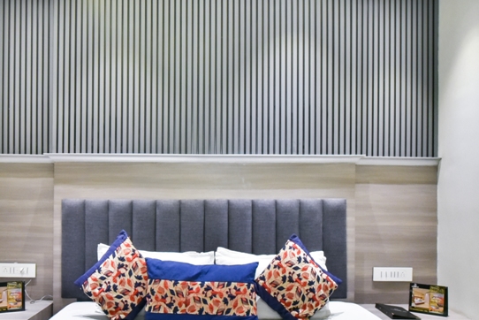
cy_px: 199
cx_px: 213
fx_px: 426
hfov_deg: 58.6
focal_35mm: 32
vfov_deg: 40.9
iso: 4000
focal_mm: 16
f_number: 9
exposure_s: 1/50
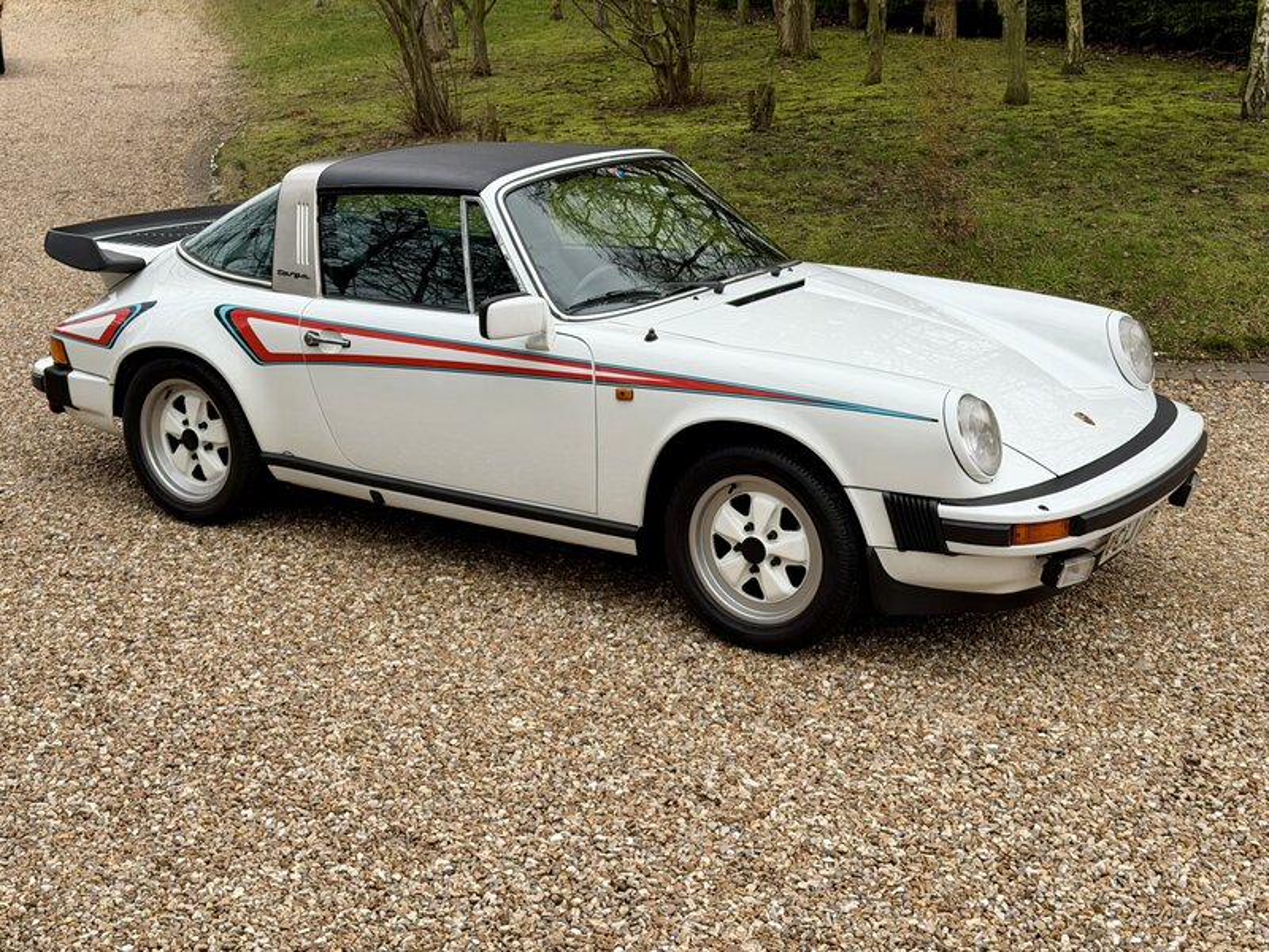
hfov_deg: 39.7
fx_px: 1760
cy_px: 476
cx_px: 634
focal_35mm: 48
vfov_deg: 30.3
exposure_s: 1/93
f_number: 1.78
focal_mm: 6.76
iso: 100
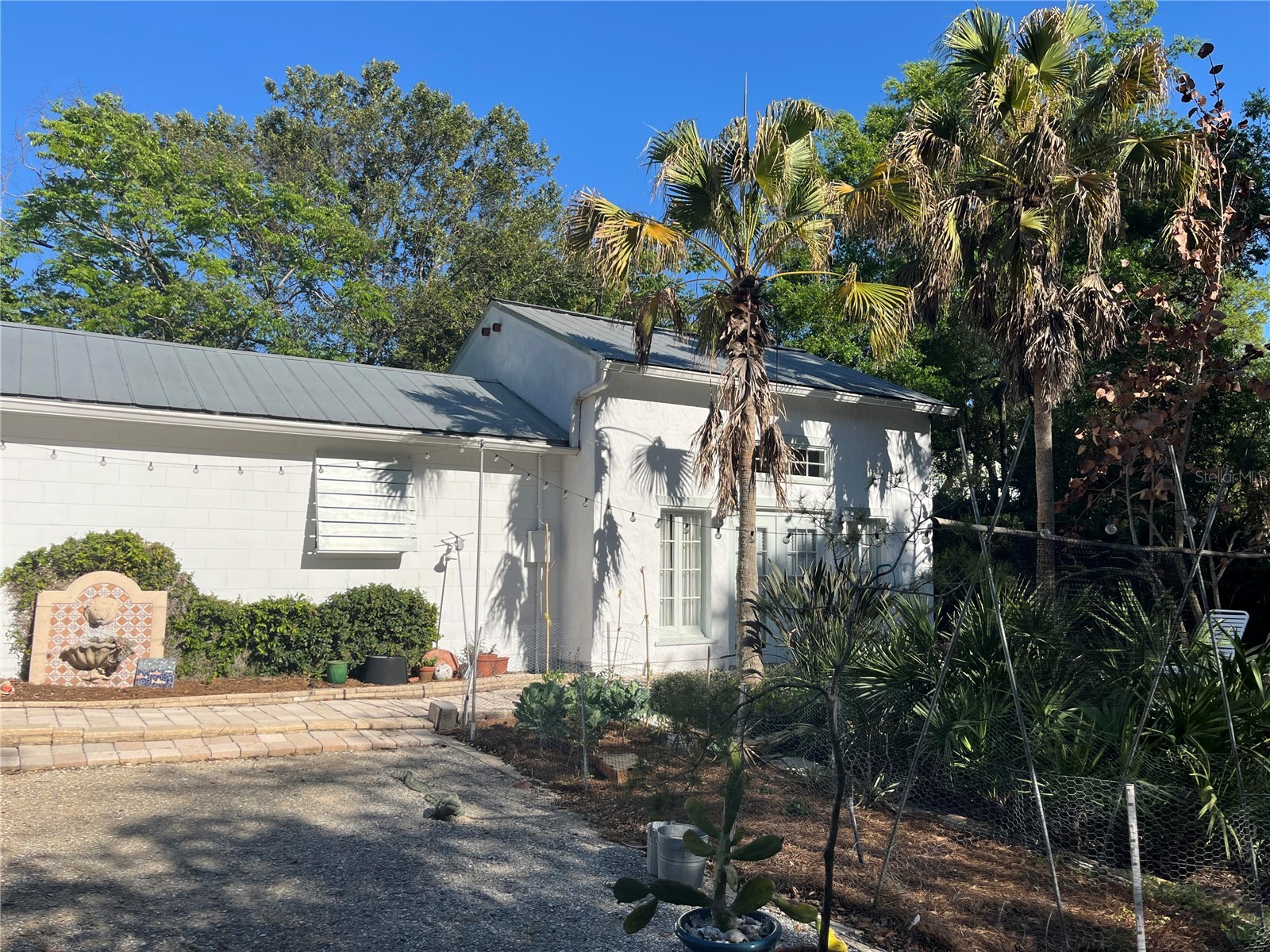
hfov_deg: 67.3
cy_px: 476
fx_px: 954
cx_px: 635
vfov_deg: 53.1
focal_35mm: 26
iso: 50
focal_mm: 5.1
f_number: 1.6
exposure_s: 1/4016
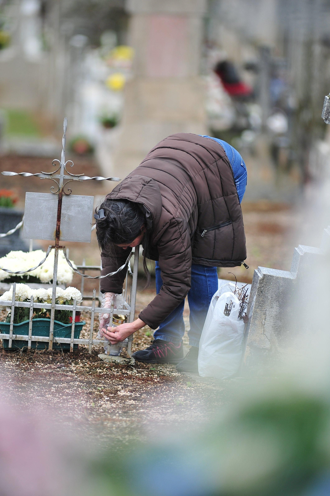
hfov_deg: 4.6
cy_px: 248
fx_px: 4128
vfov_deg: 6.9
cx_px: 165
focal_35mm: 300
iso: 500
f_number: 3.2
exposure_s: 1/1600
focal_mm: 300
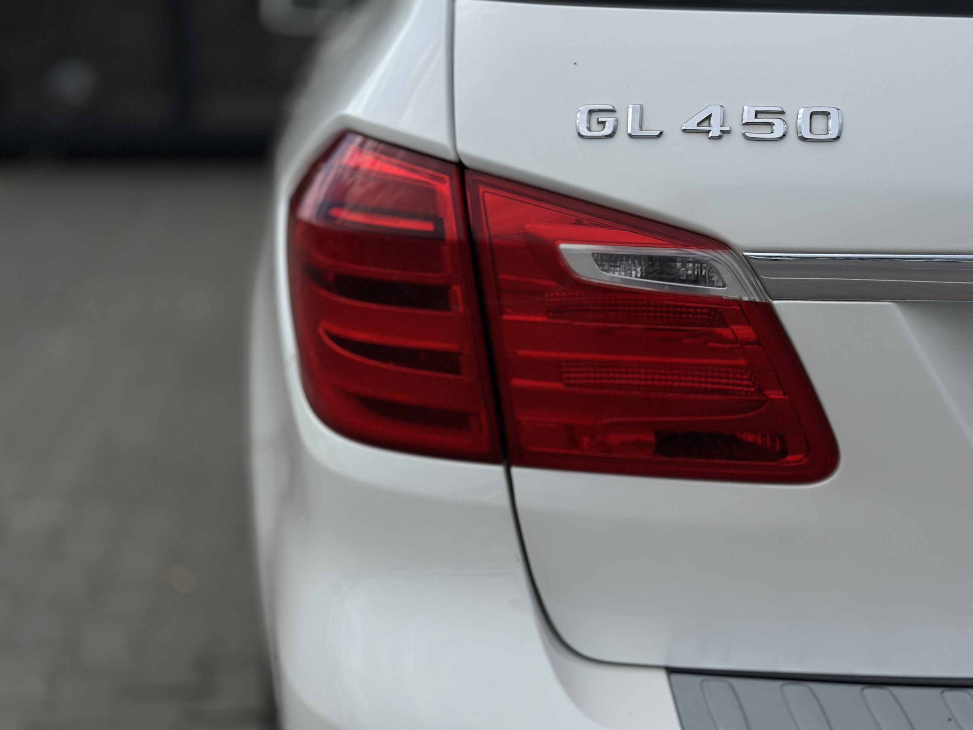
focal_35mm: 48
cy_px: 365
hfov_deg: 39.7
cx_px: 486
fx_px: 1349
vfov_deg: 30.3
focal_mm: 6.86
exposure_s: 1/10870
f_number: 1.78
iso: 100
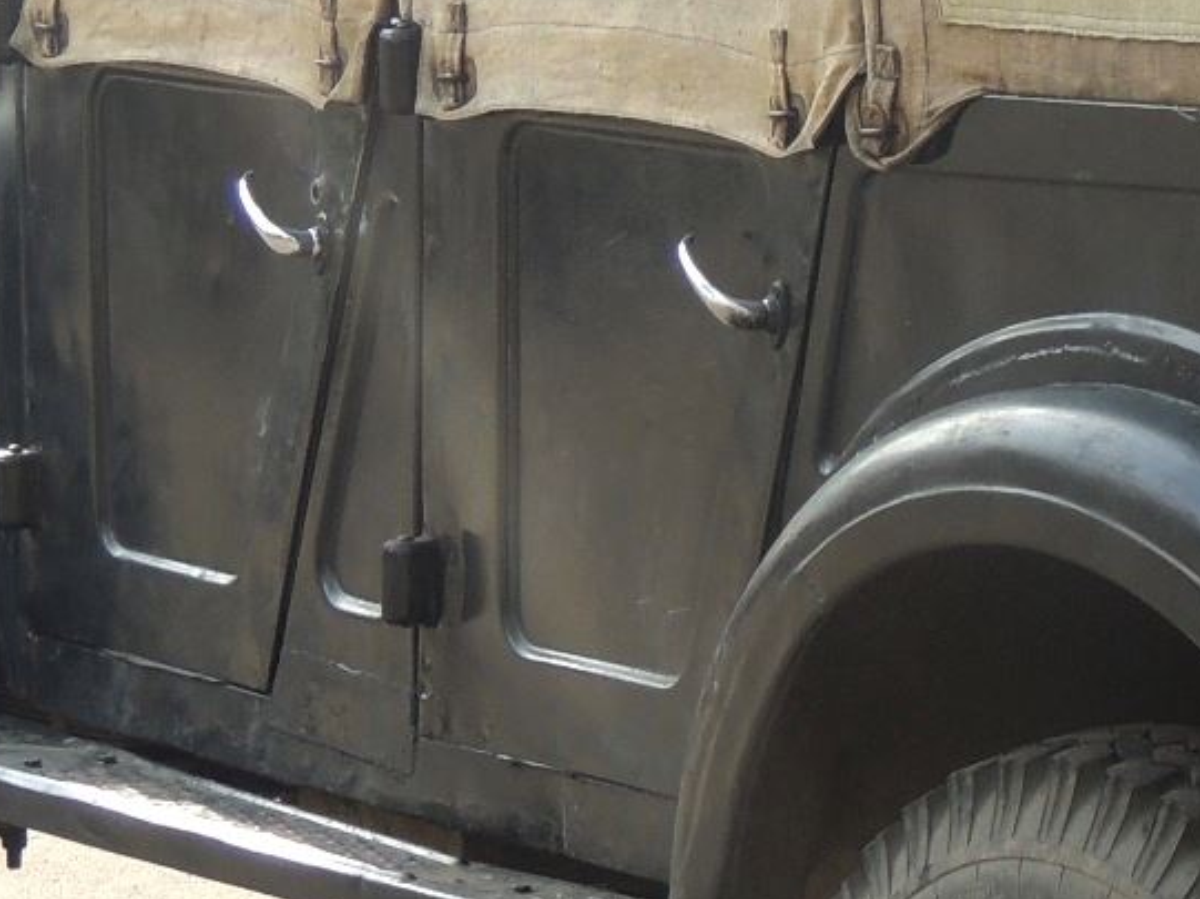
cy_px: 269
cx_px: 1302
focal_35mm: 222
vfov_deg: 6.7
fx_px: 7691
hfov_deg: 8.8
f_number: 3.7
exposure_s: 1/125
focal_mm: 10.7
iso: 100
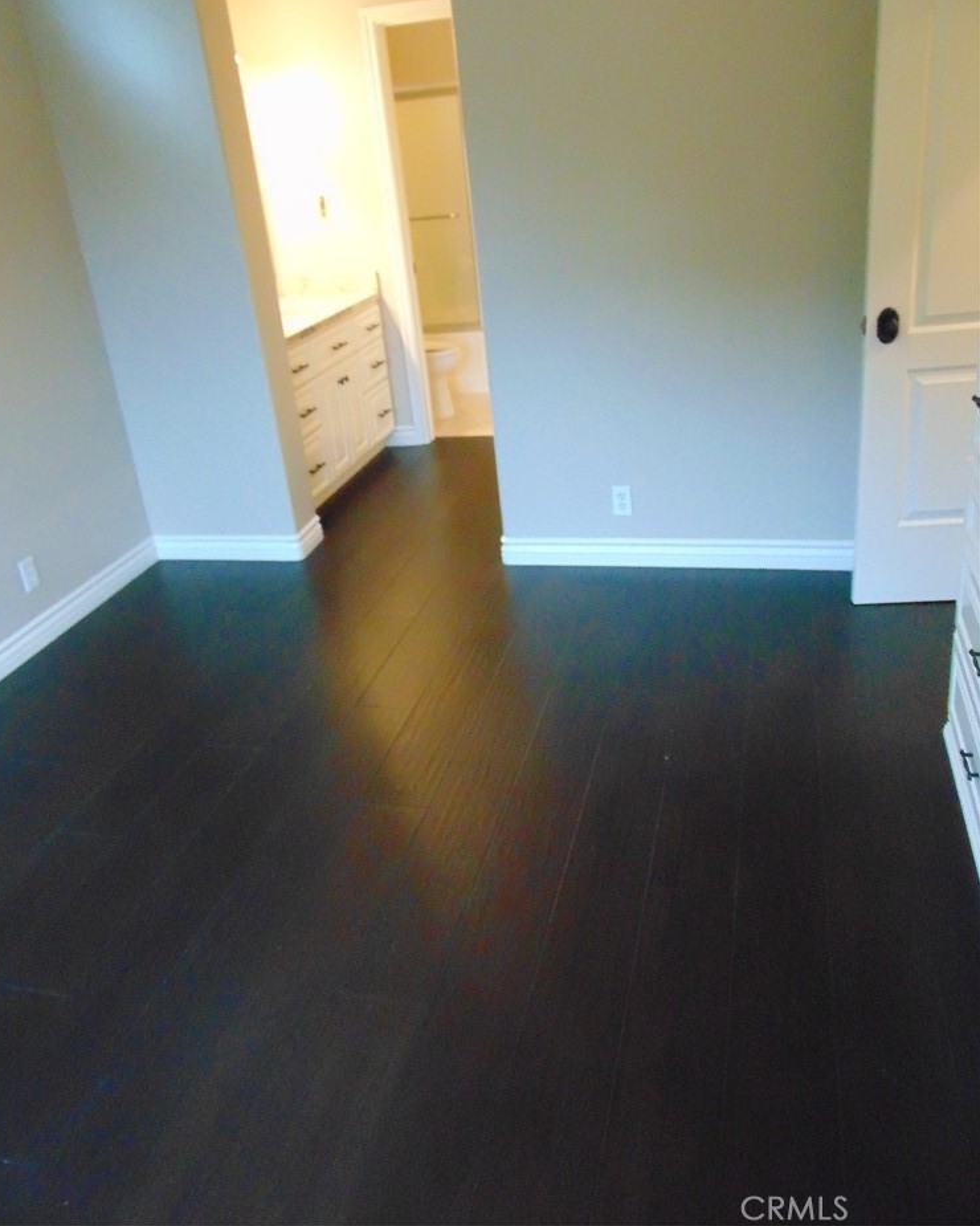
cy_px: 549
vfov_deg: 63.9
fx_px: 979
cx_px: 473
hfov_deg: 53.2
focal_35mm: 27
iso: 800
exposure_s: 1/50
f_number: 3
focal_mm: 4.5
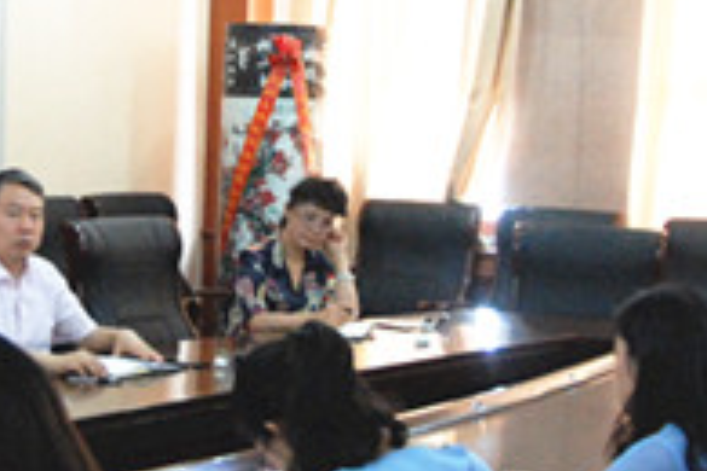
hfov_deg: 18.3
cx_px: 181
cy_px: 165
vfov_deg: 12.3
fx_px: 2180
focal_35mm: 111
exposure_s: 1/60
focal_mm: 24
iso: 1600
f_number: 4
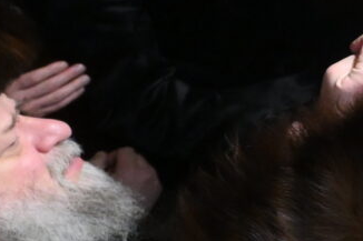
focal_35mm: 110
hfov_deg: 11.9
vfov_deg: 12.4
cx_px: 1022
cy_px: 54
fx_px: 1109
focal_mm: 14
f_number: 4
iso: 3200
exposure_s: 1/200
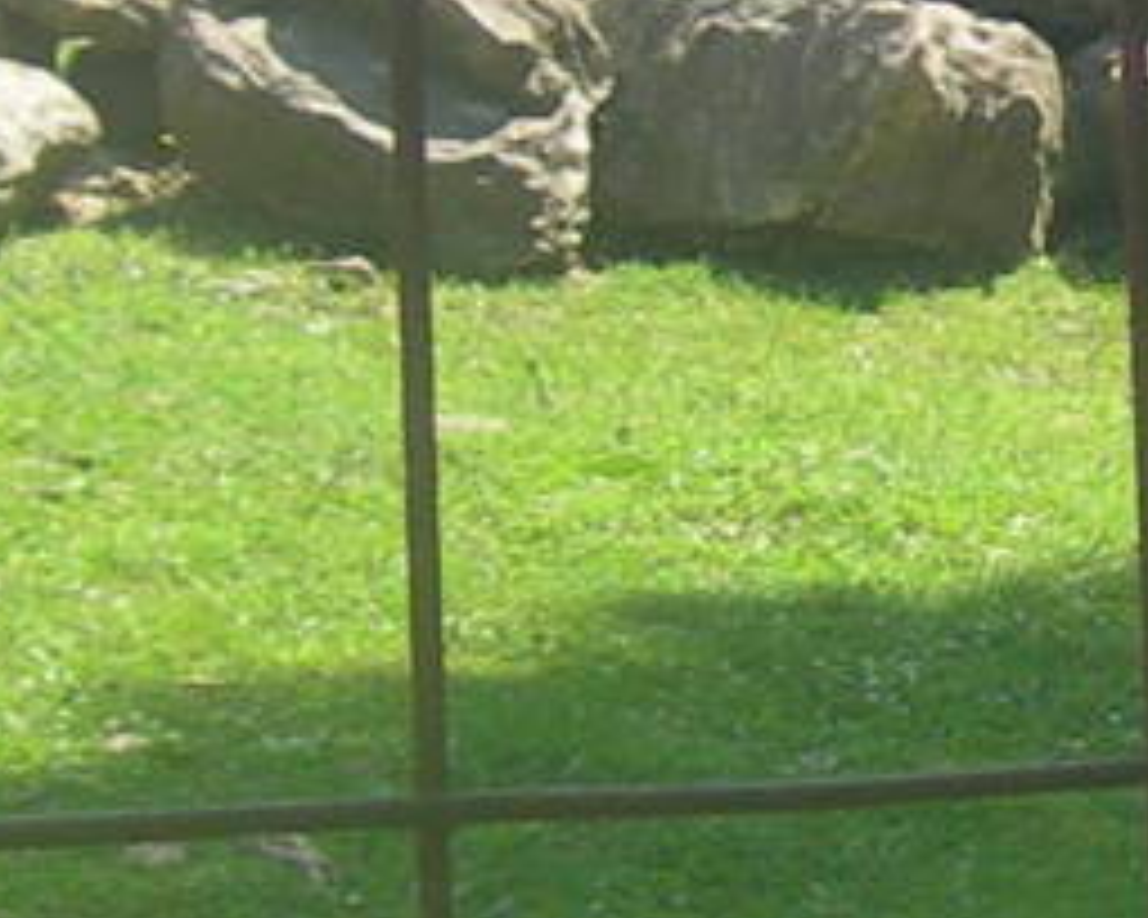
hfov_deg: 8.1
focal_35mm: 233
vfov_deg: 6.6
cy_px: 882
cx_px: 1738
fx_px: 7916
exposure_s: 1/328
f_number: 2.8
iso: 50
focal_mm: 7.8
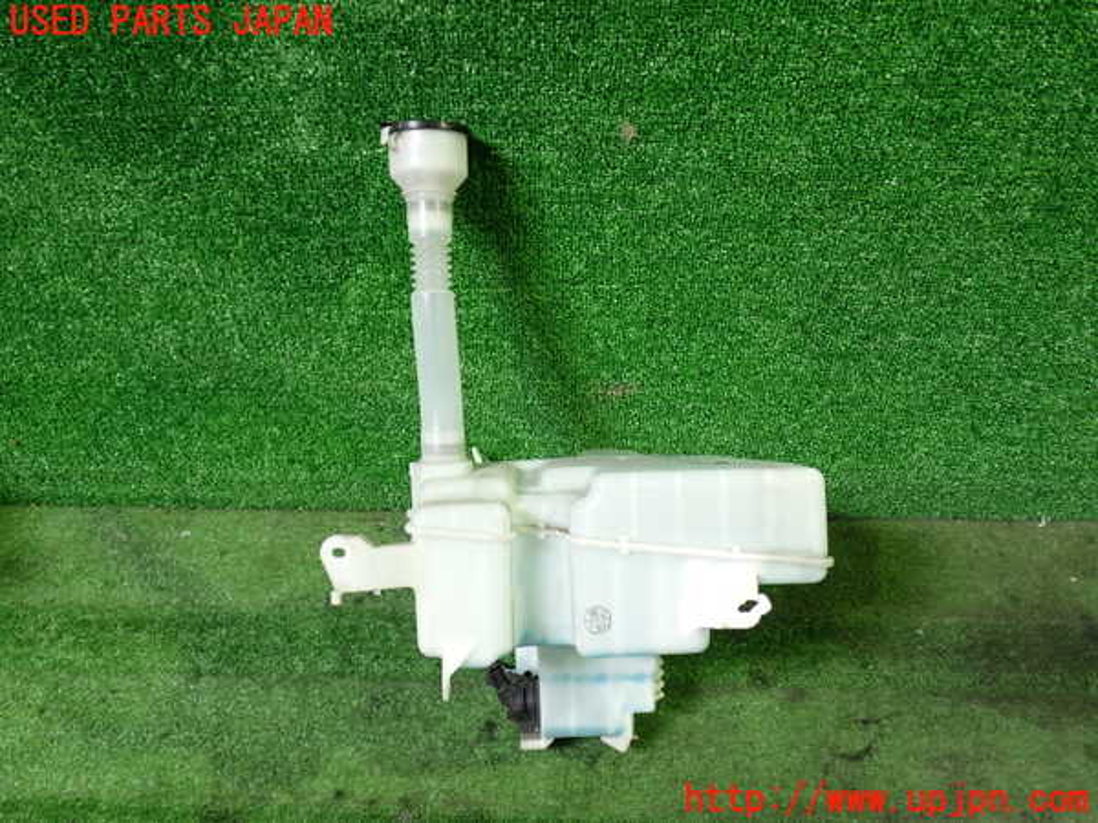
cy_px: 412
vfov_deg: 46.8
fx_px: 952
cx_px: 549
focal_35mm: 30
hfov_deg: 60.0
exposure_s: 1/30
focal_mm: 5.4
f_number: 2.3
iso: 250
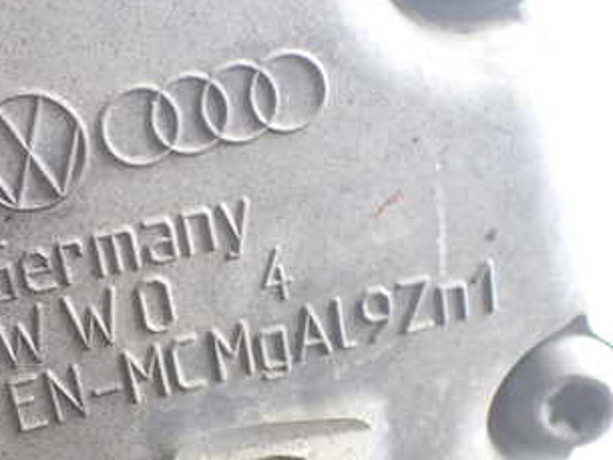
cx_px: 187
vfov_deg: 24.5
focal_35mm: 59
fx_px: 1045
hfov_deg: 32.3
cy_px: 366
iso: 160
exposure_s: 1/125
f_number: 2.3
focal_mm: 5.4
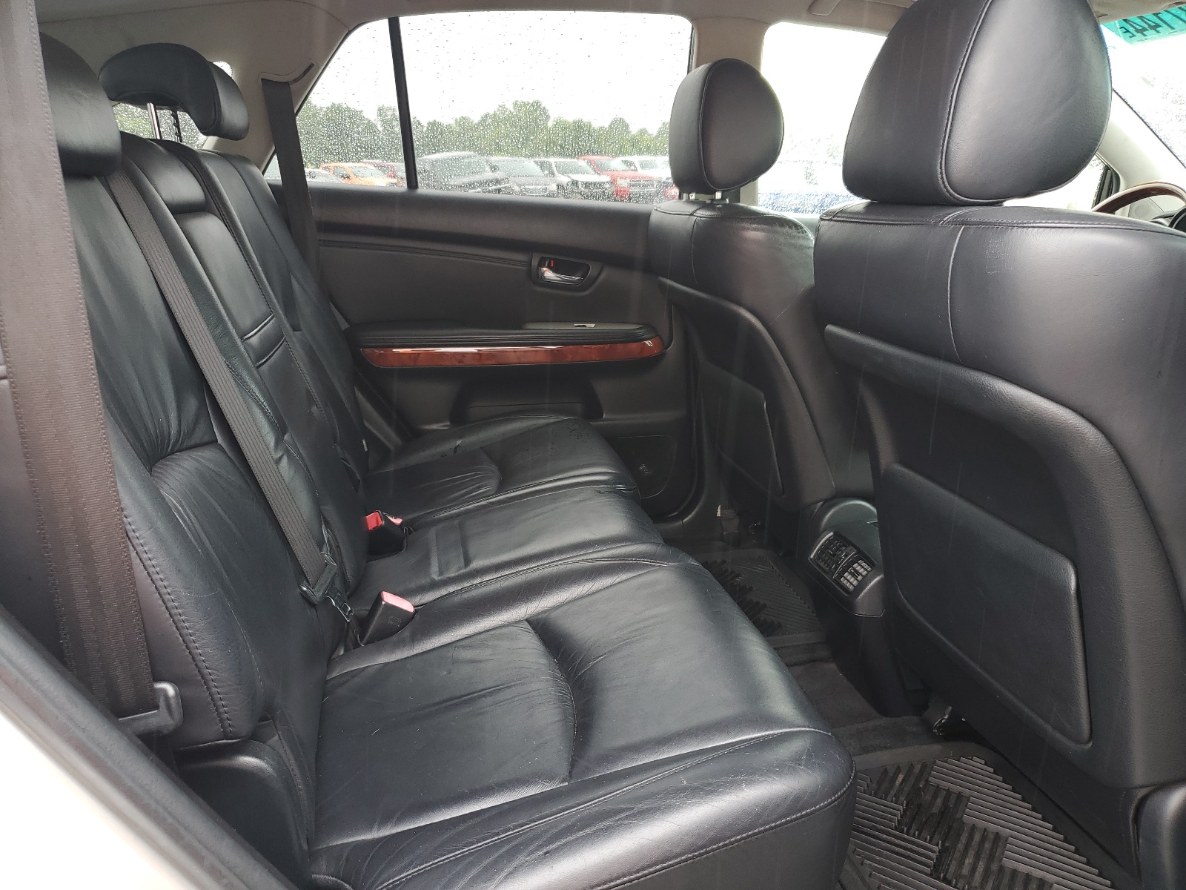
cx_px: 593
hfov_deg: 67.3
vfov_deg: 53.1
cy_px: 445
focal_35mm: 26
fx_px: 891
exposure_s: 1/60.2
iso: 50
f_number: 1.5
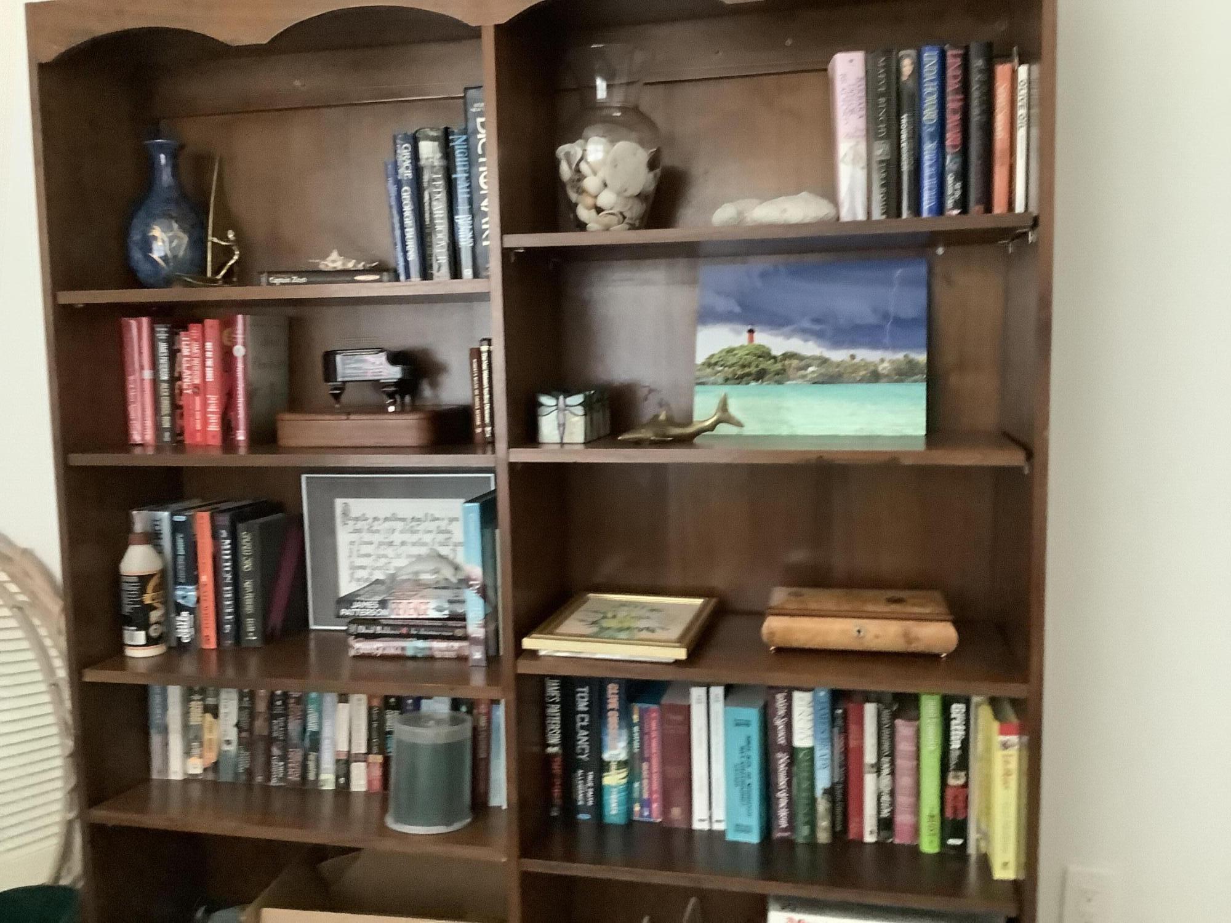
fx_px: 1102
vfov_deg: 45.4
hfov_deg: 58.4
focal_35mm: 31
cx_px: 616
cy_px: 462
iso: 640
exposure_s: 1/30
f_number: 2.4
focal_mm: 3.3
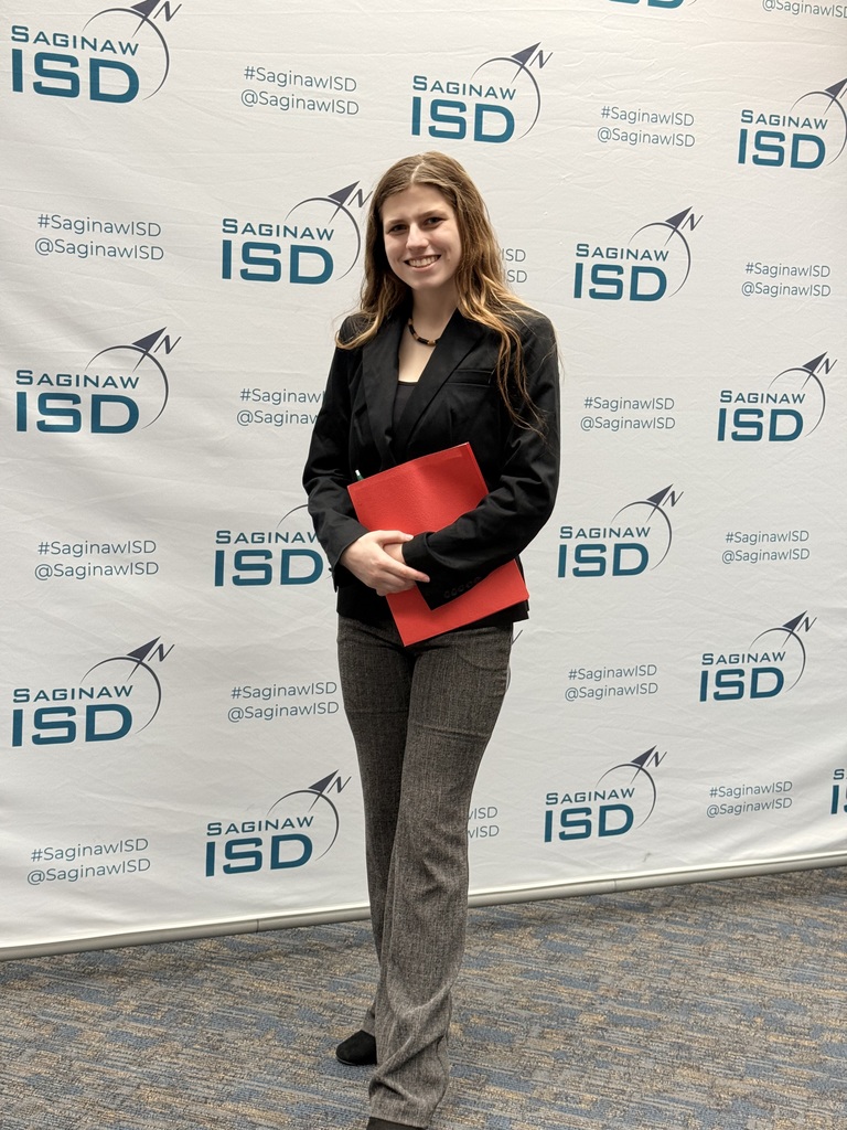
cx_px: 424
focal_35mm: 48
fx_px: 1566
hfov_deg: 30.3
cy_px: 565
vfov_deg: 39.7
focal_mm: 6.76
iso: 80
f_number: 1.78
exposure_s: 1/60
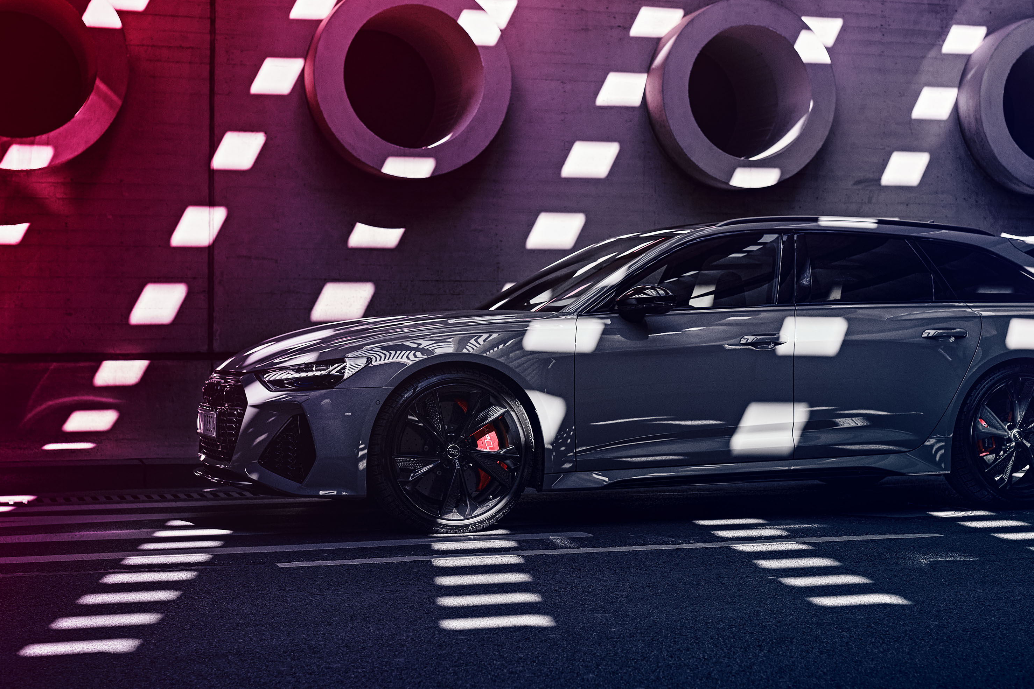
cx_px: 588
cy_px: 301
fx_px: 1867
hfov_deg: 30.9
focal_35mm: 65
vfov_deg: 20.9
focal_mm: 50
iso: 500
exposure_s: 1/320
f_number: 4
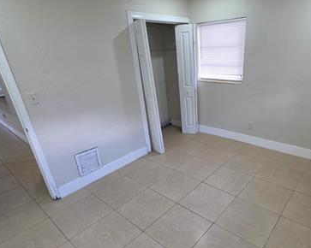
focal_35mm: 21
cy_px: 145
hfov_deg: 76.7
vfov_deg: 65.0
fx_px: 193
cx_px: 188
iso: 160
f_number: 1.9
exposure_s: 1/60
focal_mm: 2.2
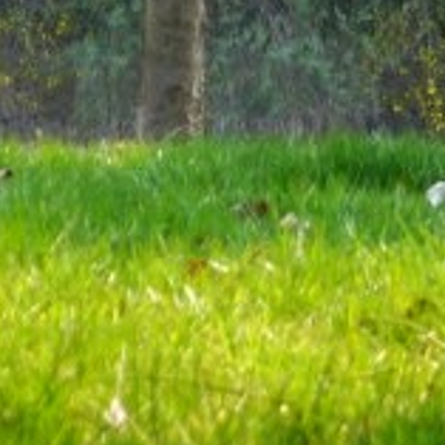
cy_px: -604
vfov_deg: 3.6
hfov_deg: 3.6
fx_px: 7039
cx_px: 767
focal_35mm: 484
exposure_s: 1/80
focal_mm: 42
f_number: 5.6
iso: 250
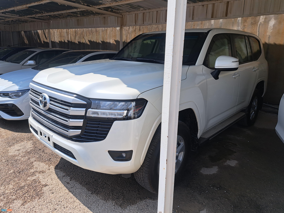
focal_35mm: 24
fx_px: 197
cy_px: 106
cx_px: 142
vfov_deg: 56.8
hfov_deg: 71.6
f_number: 1.8
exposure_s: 1/1211
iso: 50
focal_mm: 5.23
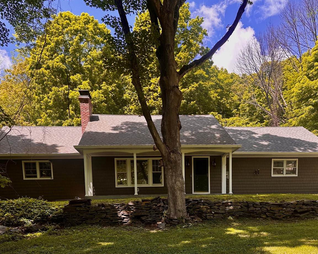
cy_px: 125
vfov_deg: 54.9
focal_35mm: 26
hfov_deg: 66.0
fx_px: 245
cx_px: 159
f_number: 1.78
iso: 80
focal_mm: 6.86
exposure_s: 1/1144
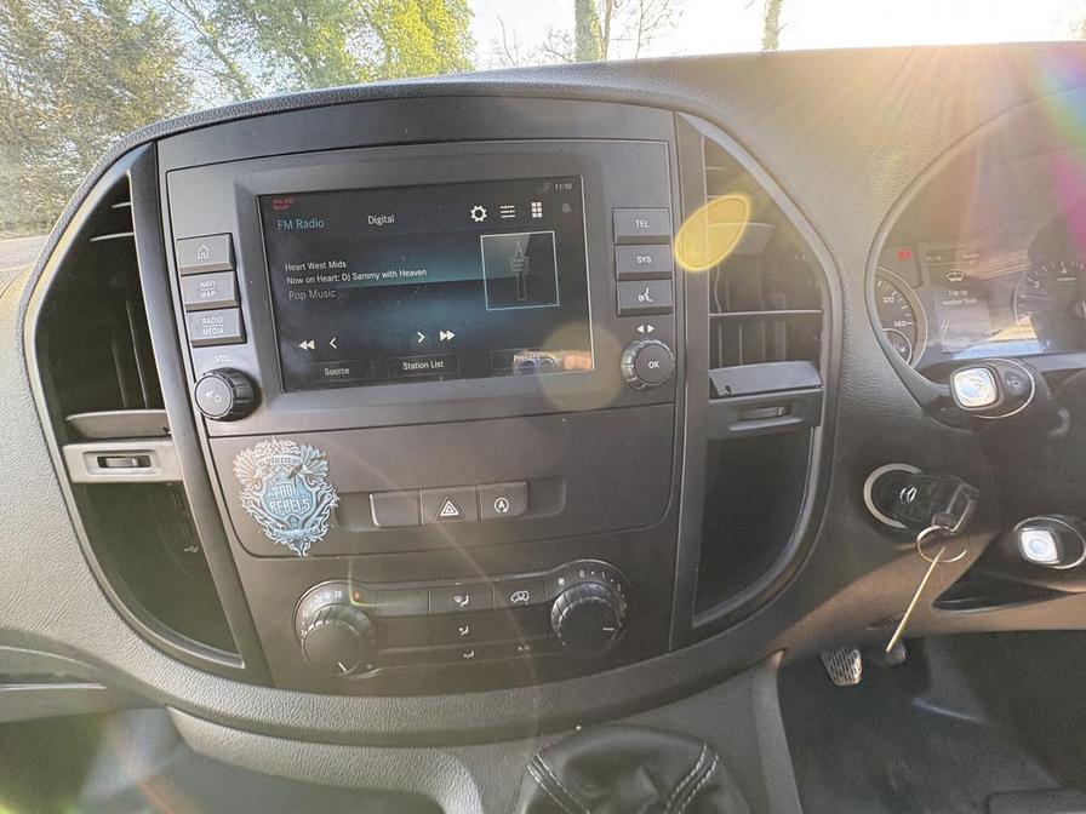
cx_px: 543
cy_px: 407
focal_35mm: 14
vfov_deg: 85.7
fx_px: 439
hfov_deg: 102.1
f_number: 2.2
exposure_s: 1/99
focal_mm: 2.22
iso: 200
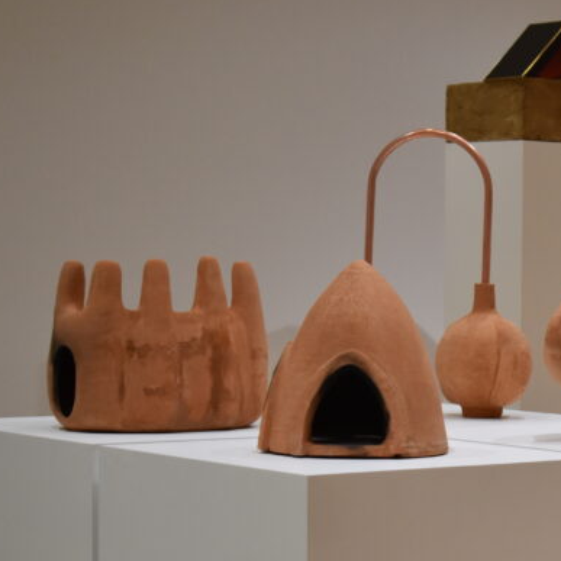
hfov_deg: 14.5
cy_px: 418
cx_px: 583
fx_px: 2166
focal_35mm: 118
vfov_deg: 14.7
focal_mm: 35
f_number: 4.5
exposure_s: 1/60
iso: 900
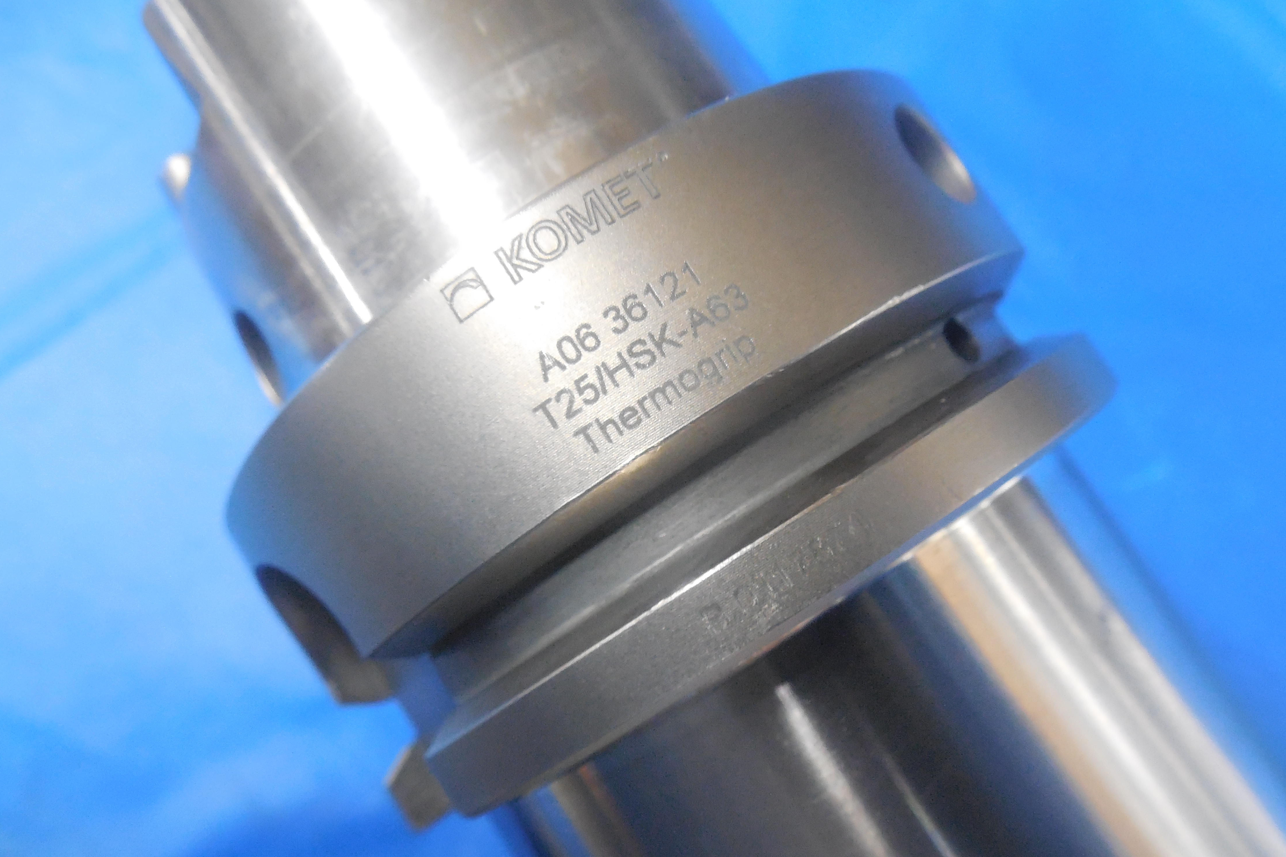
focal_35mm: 27
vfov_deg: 47.7
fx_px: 964
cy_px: 496
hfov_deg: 67.4
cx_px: 648
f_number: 3.3
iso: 800
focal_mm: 4.5
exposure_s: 1/25
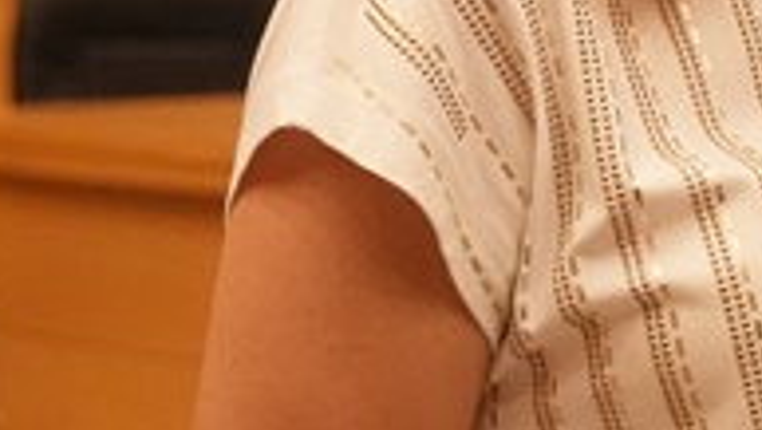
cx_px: 1181
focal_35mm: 191
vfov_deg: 6.3
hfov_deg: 10.8
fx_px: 3867
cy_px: -49
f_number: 2.8
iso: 3200
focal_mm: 34.4
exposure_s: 1/250
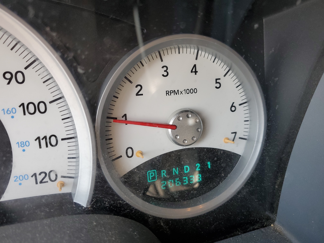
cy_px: 122
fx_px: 243
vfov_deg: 53.1
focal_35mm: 26
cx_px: 162
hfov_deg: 67.3
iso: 58
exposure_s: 1/120
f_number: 1.5
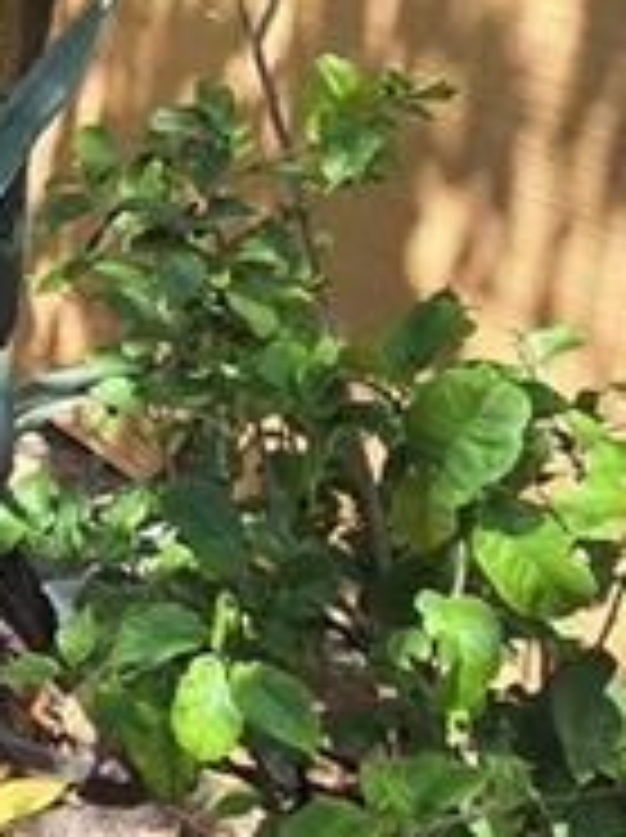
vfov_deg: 21.5
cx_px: -734
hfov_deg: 13.9
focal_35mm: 84
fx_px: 2030
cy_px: -194
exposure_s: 1/834
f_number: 2.2
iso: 50
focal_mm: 2.2
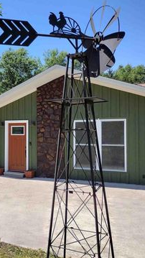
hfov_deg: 28.0
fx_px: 280
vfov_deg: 49.4
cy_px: 129
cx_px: 15
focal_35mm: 41
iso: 100
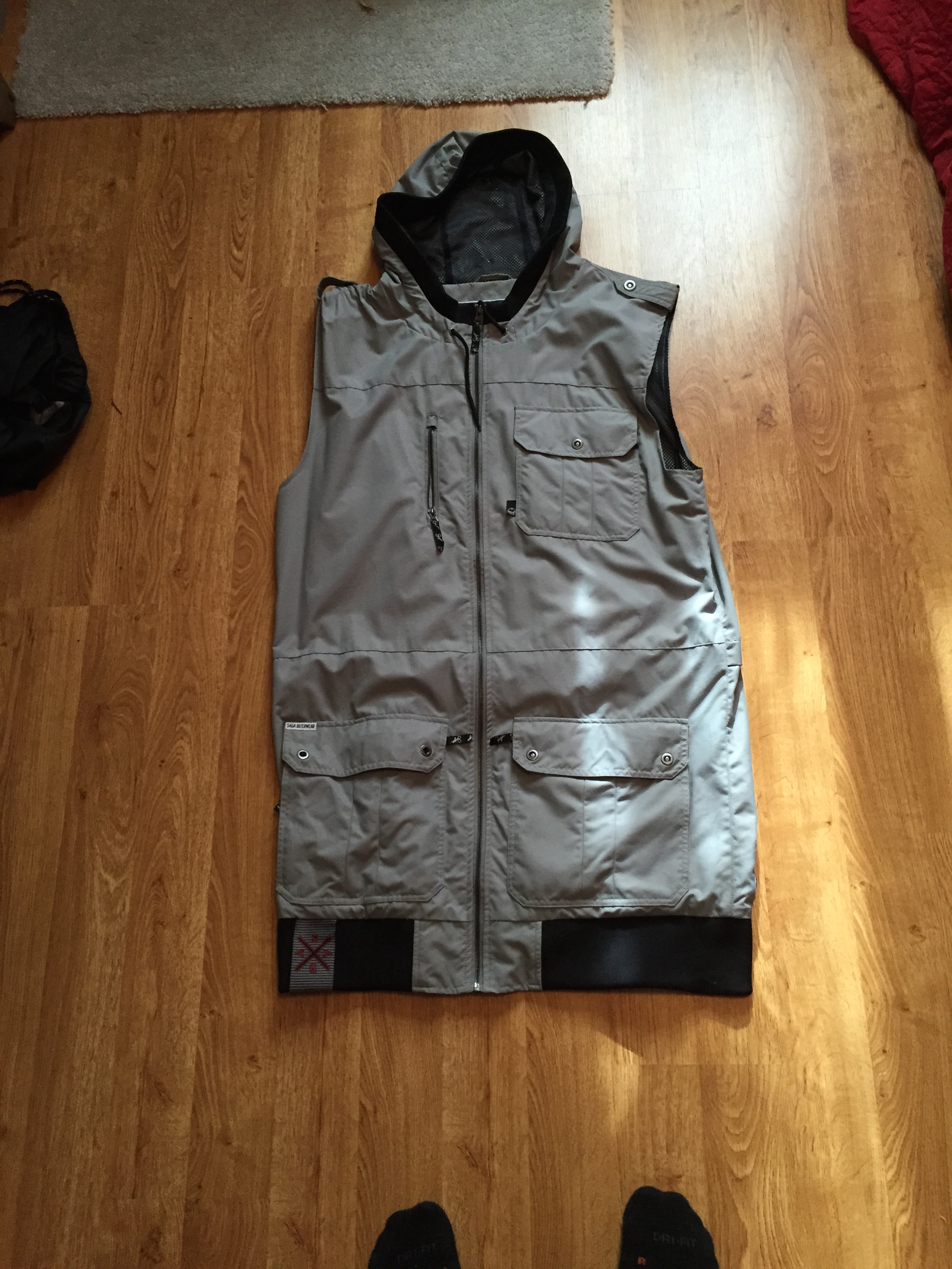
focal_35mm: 29
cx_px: 476
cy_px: 634
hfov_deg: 48.2
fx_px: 1063
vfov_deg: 61.7
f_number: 2.2
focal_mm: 4.15
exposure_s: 1/30
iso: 200
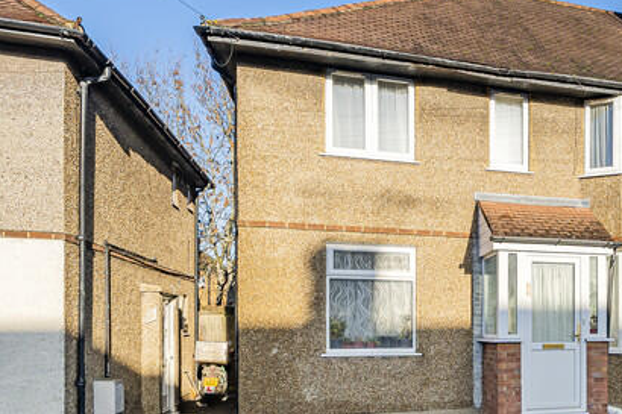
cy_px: 277
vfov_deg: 37.4
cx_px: 605
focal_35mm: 35
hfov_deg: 46.6
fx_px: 604
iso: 320
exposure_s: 1/400
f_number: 9
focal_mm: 14
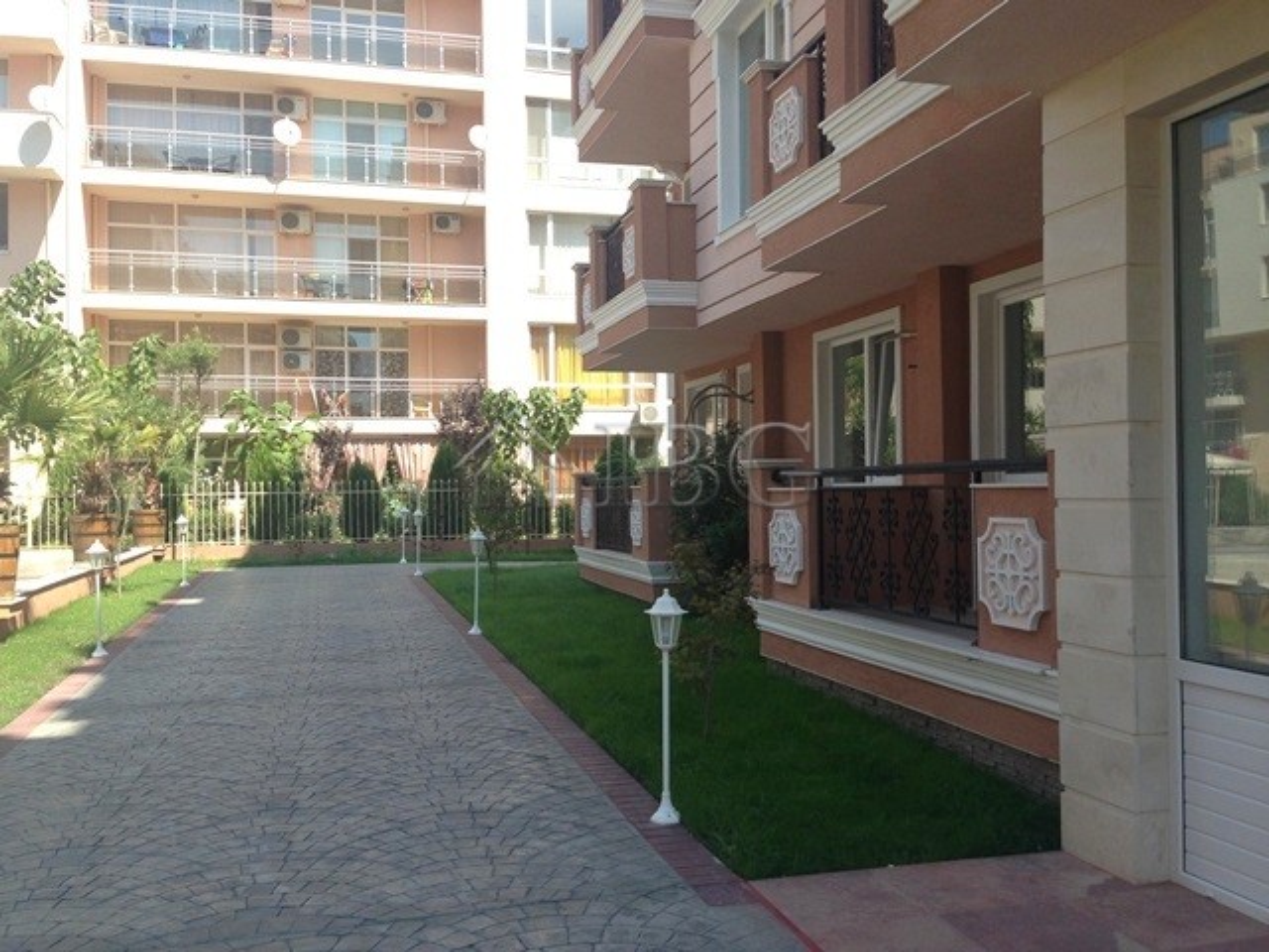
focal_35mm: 33
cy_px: 476
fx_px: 1210
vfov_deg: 42.9
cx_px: 634
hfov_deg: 55.4
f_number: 2.4
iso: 64
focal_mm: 4.13
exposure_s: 1/753
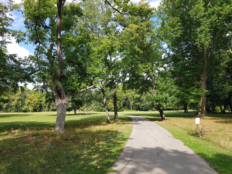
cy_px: 87
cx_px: 116
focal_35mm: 26
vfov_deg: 53.1
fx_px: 174
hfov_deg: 67.3
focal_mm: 4.2
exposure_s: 1/1040
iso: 50
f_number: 1.7
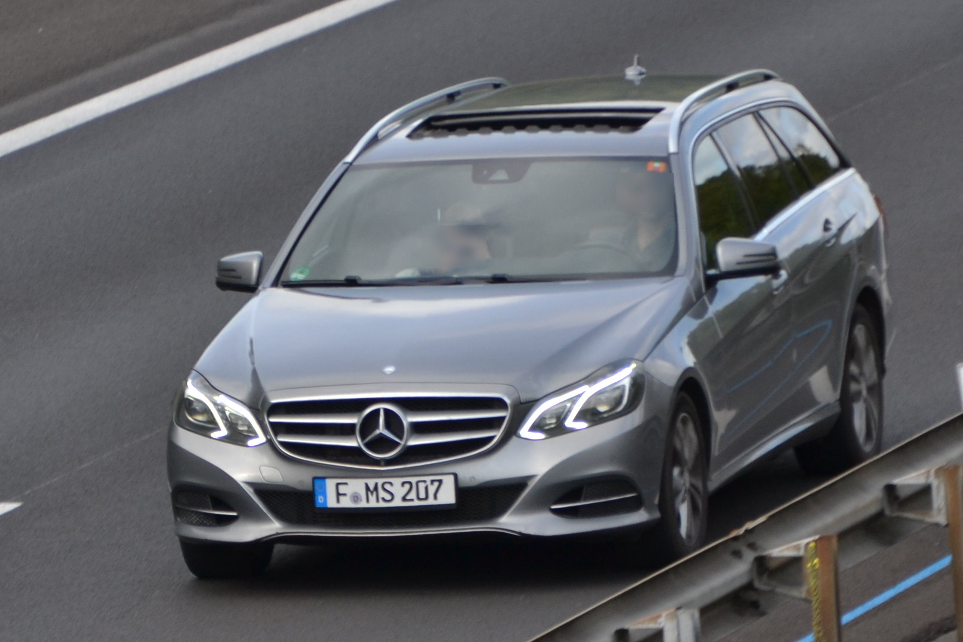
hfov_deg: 6.9
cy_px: 321
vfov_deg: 4.6
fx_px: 8024
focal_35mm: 300
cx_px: 482
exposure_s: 1/500
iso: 200
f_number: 5.6
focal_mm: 200
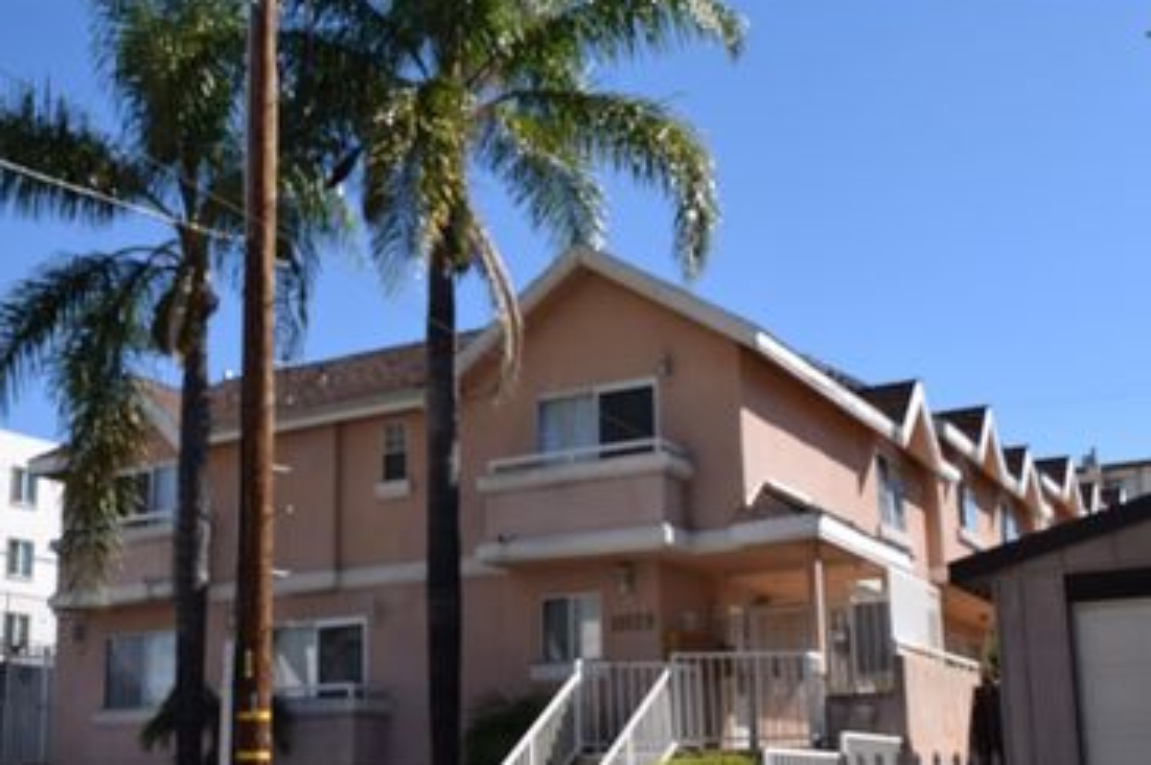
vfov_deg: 29.6
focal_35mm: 45
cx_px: 455
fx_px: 1437
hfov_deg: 43.4
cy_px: 500
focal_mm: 22
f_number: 10
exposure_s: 1/200
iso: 100
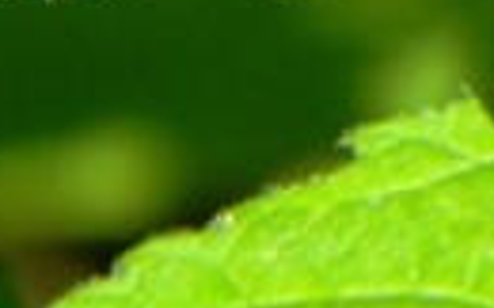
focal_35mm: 671
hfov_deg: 3.1
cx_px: 1068
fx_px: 9026
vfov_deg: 1.9
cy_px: -646
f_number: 4.5
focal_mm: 18.6
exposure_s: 1/250
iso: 80
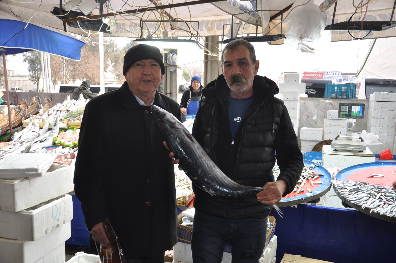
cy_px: 132
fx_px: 363
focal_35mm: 33
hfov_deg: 57.3
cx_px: 198
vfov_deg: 39.9
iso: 200
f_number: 3.8
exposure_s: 1/200
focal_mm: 22
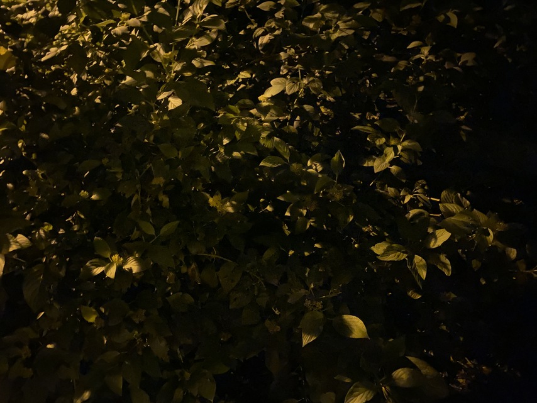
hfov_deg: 67.3
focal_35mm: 26
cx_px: 268
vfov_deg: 53.1
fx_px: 403
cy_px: 202
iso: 3200
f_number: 1.8
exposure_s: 1/4
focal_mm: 4.25
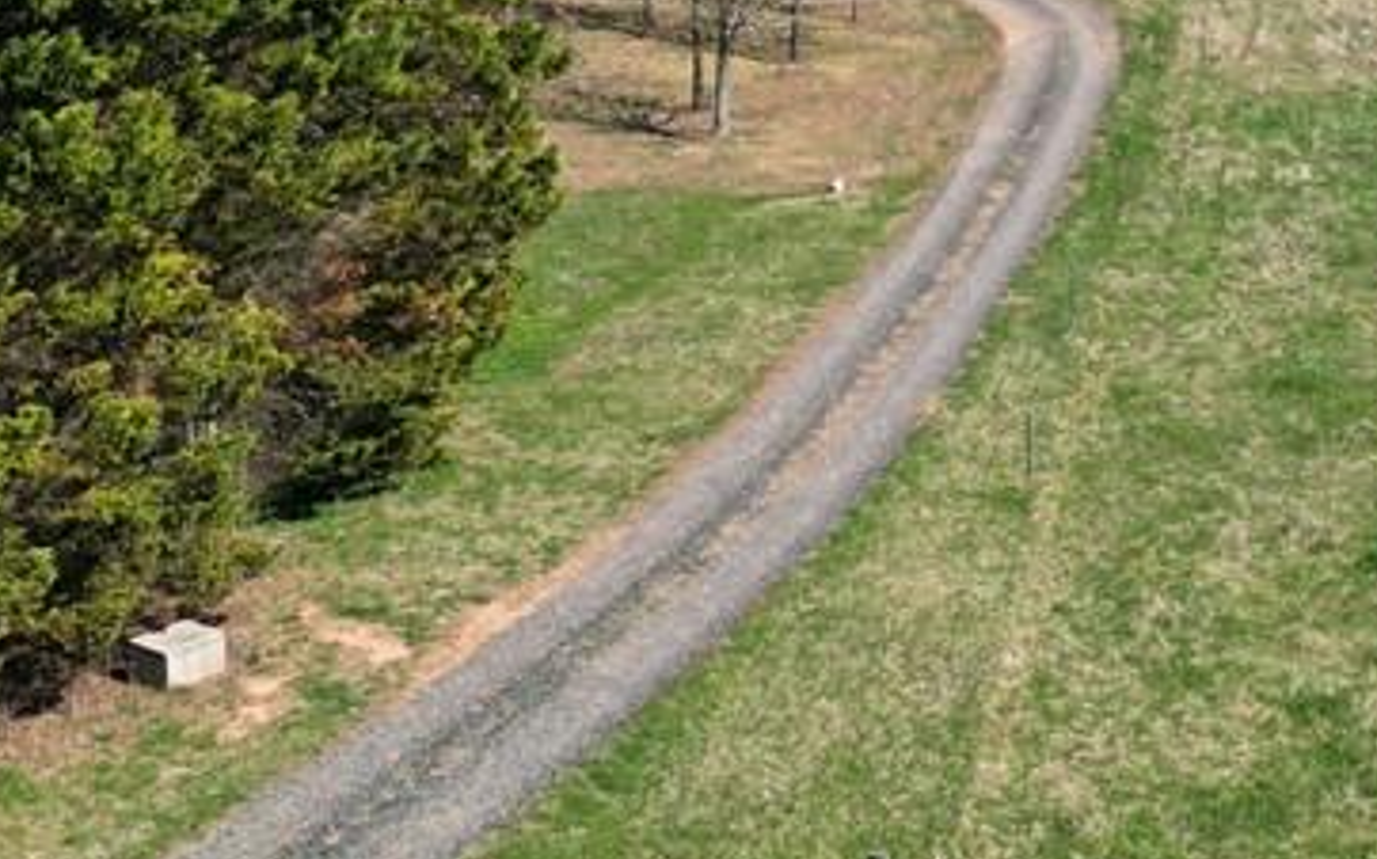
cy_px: -209
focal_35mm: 72
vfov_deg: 17.2
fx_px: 2701
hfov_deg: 26.2
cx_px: 1556
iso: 100
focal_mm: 6.72
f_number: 1.7
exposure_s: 1/2500
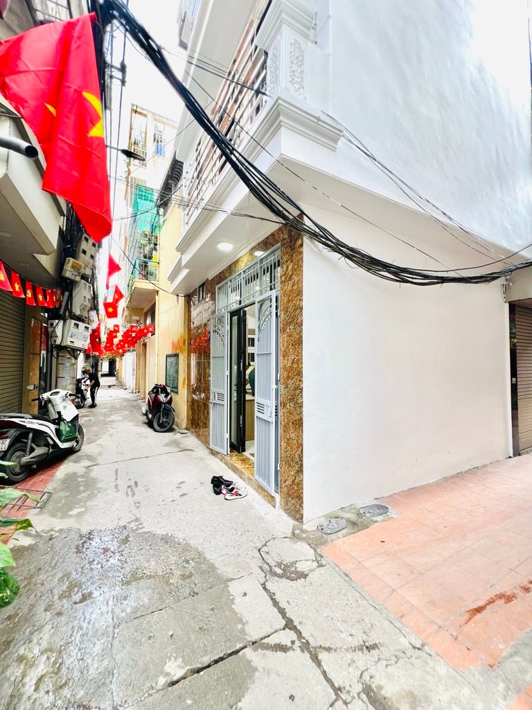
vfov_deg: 106.2
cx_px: 266
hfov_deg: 89.9
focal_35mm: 13
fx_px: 266
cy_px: 355
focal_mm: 1.57
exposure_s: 1/99
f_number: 1.8
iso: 50
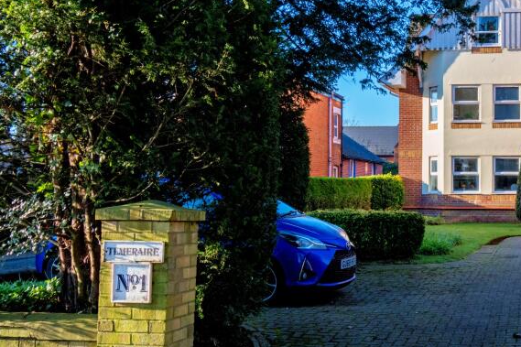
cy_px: 172
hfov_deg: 58.0
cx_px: 467
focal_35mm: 27
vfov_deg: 47.9
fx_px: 391
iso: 400
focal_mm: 10
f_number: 7.1
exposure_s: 1/800
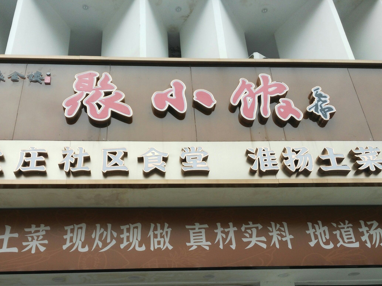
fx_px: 408
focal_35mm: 37
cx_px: 167
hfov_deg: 50.0
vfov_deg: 38.3
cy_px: 187
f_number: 2
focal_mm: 2.96
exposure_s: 1/278
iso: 64
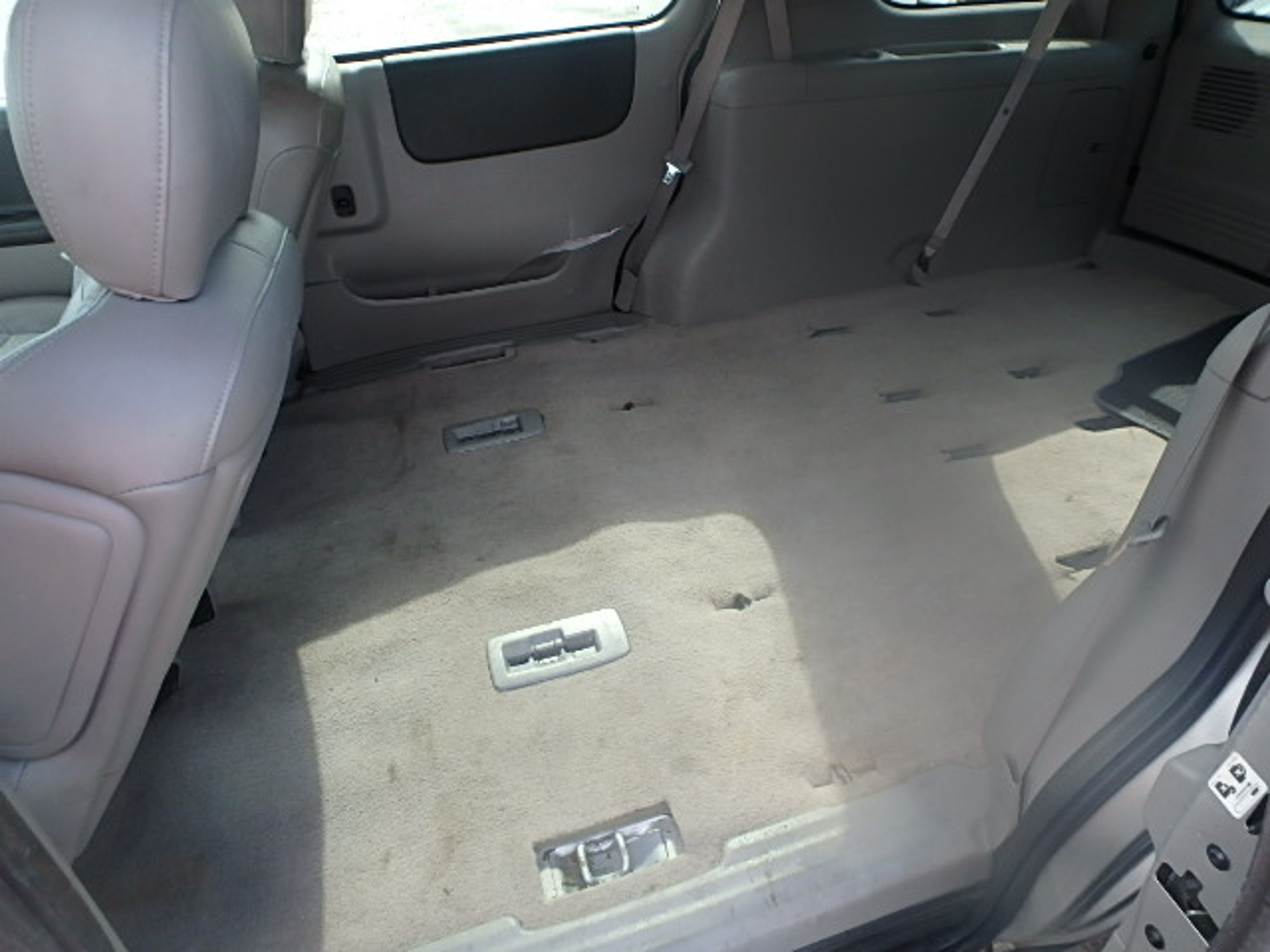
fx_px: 770
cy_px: 476
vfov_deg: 63.4
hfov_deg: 79.0
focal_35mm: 21
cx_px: 635
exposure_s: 1/125
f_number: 3.5
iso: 125
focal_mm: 3.7
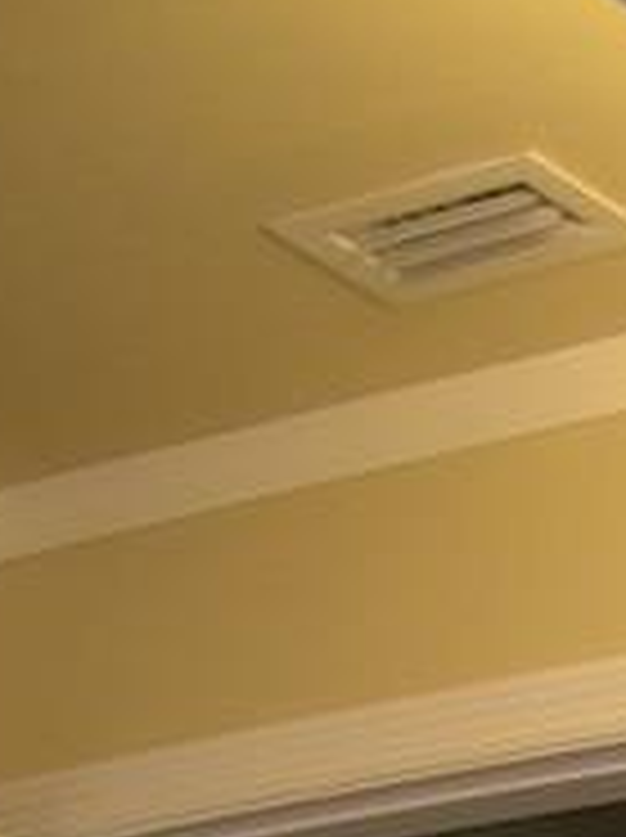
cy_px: 1634
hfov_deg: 8.9
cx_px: 1229
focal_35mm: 157
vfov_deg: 11.4
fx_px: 3794
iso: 100
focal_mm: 8
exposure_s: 1/30
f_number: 2.8
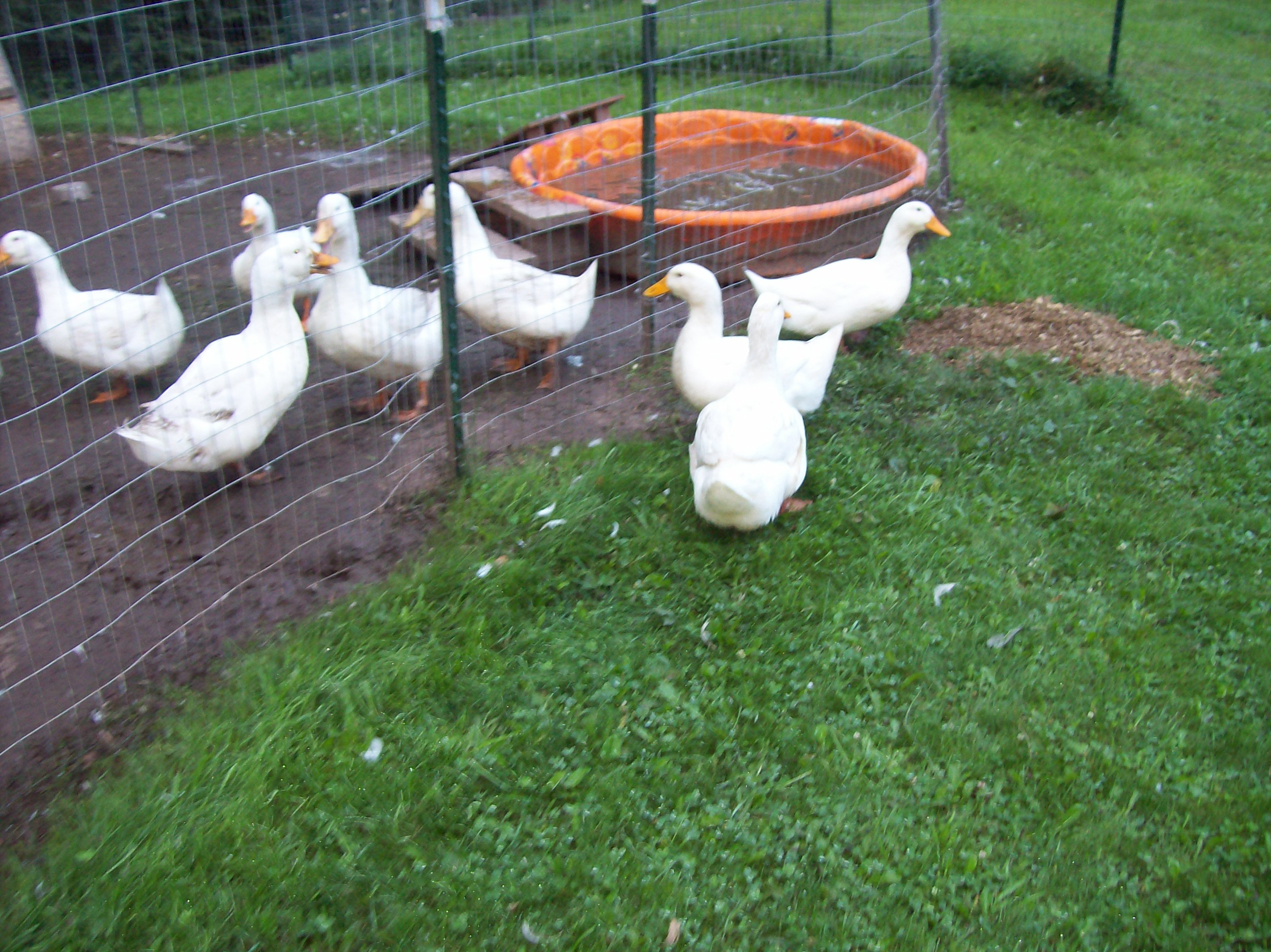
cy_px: 476
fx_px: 1321
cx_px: 636
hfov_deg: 51.4
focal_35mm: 36
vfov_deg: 39.6
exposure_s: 1/64
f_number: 2.7
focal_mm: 6
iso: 80
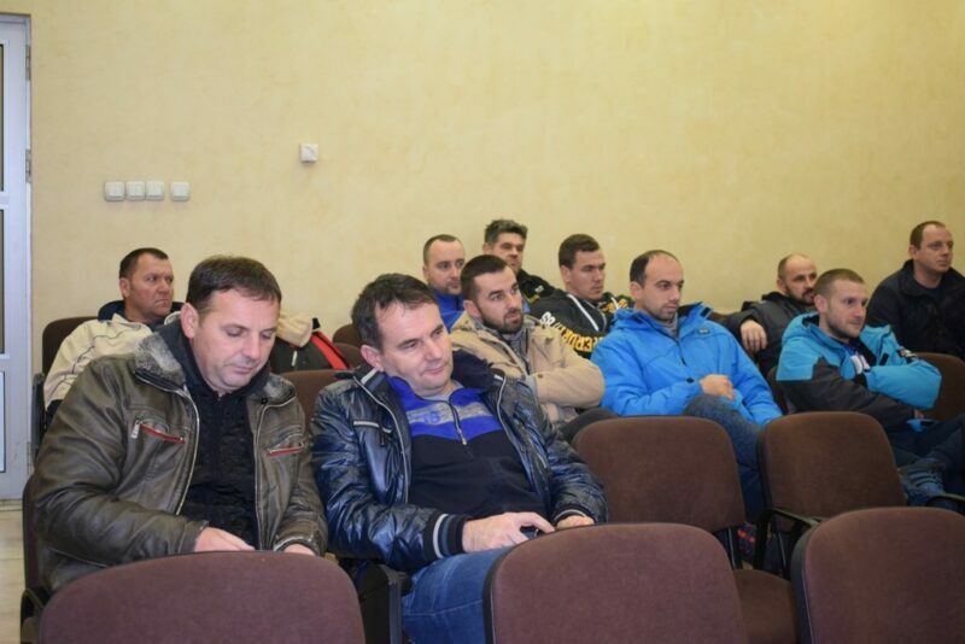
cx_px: 482
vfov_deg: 29.0
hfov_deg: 42.3
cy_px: 322
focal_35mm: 46
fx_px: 1247
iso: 1400
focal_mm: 31
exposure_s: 1/60
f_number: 4.2
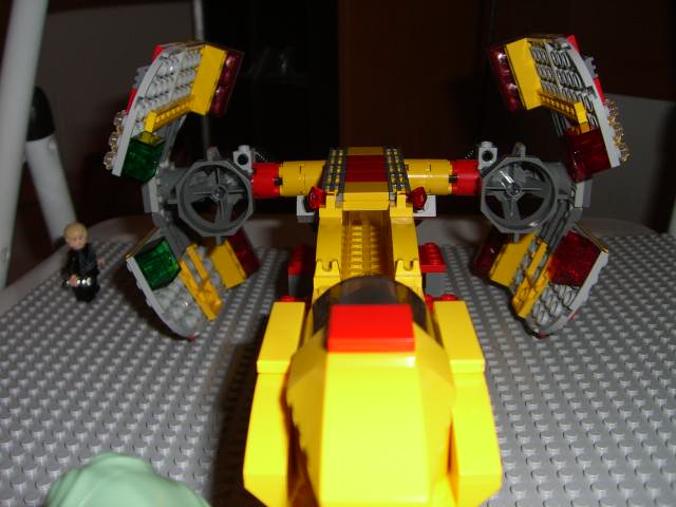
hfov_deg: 49.0
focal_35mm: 38
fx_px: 742
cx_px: 338
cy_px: 254
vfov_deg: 37.7
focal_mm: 6.2
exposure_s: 1/60
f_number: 2.7
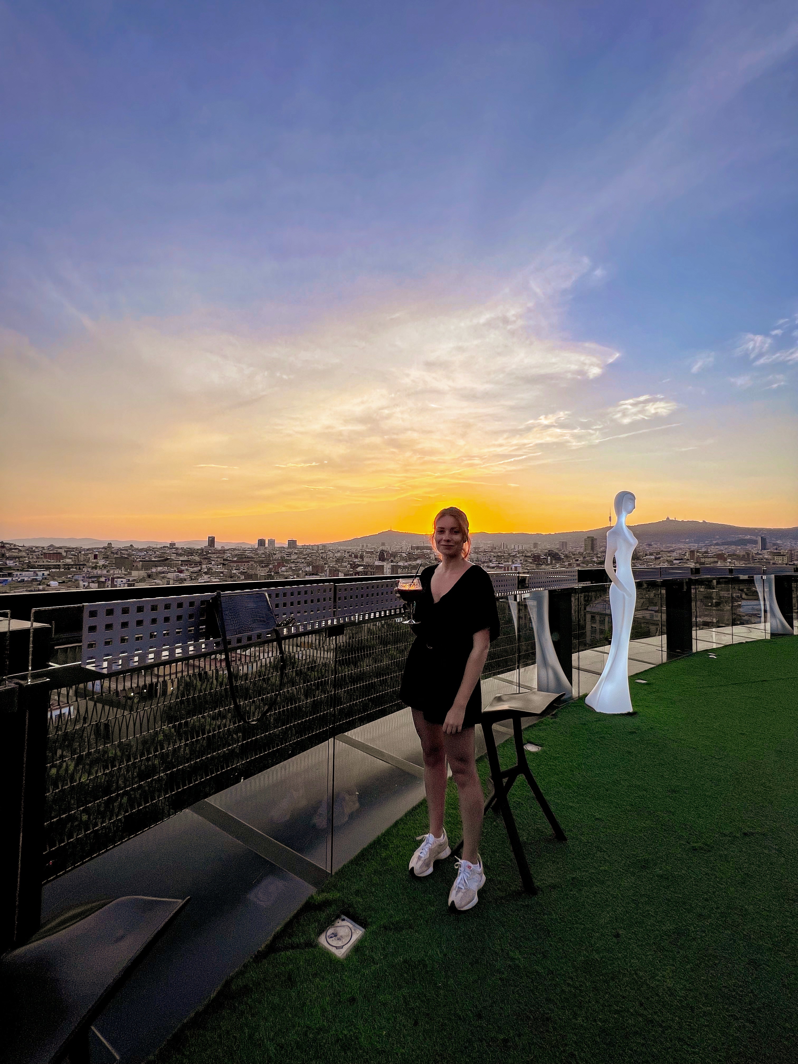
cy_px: 532
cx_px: 399
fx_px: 400
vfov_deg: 106.2
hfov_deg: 89.9
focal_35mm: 13
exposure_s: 1/1050
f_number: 1.8
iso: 32
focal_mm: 1.57
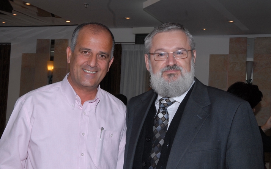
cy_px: 83
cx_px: 134
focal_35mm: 59
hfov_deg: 34.6
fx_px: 436
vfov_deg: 22.0
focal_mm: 38
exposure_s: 1/60
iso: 400
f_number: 10
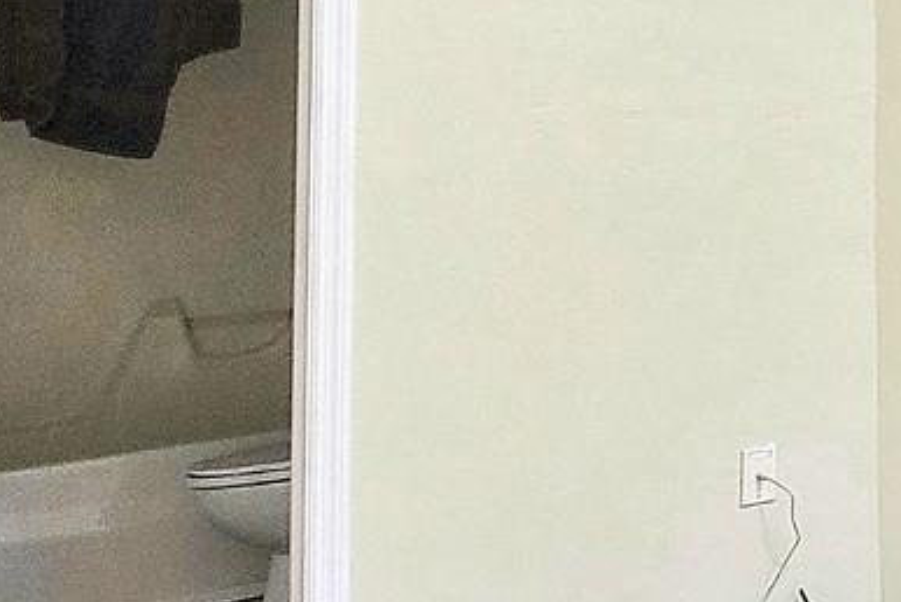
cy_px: 140
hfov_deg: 25.8
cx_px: 1370
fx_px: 1403
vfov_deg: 23.9
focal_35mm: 56
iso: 320
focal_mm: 2.2
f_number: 2.2
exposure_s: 1/40
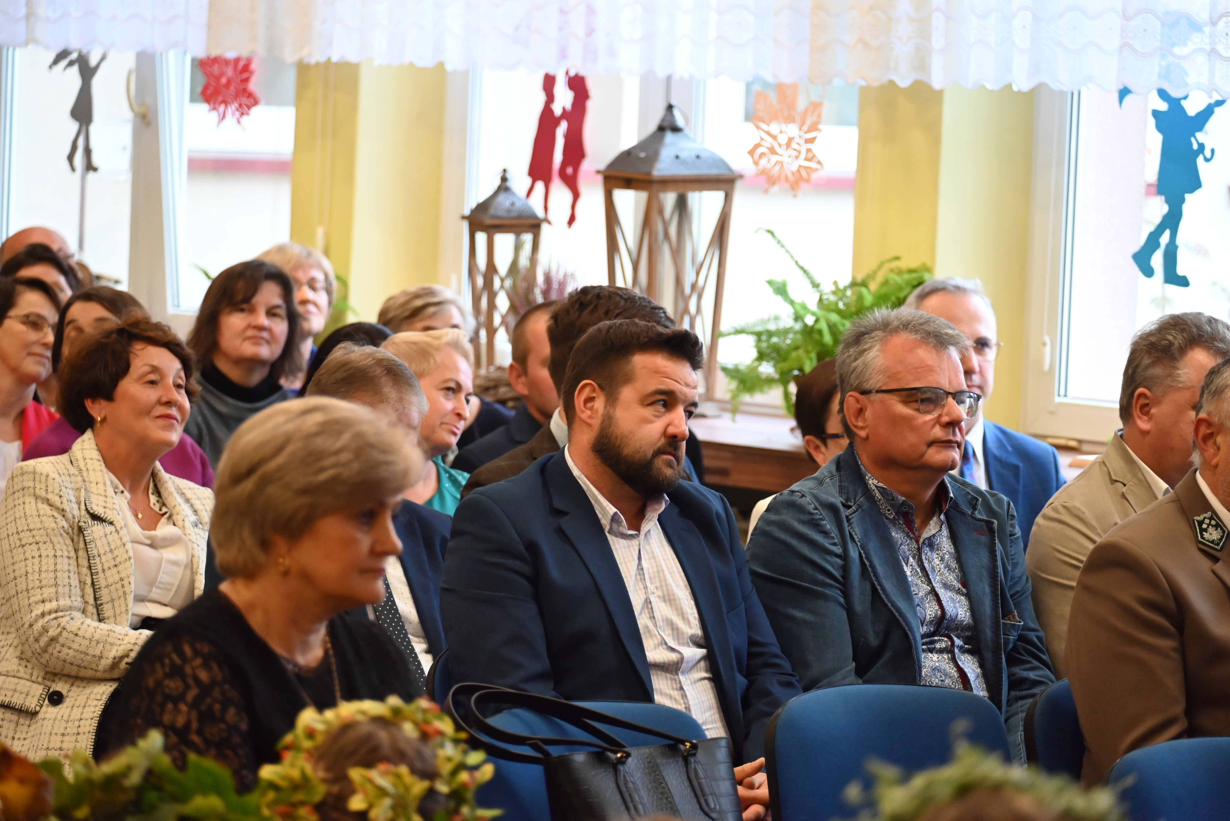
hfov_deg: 12.8
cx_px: 615
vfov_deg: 8.6
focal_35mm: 160
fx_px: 5468
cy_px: 410
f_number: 5.3
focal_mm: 160
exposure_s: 1/125
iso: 6400
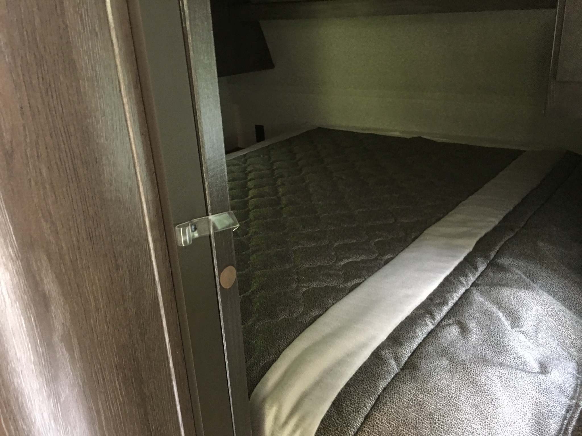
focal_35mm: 29
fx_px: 488
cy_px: 218
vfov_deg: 48.2
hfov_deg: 61.7
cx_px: 291
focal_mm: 4.15
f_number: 2.2
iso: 100
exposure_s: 1/4
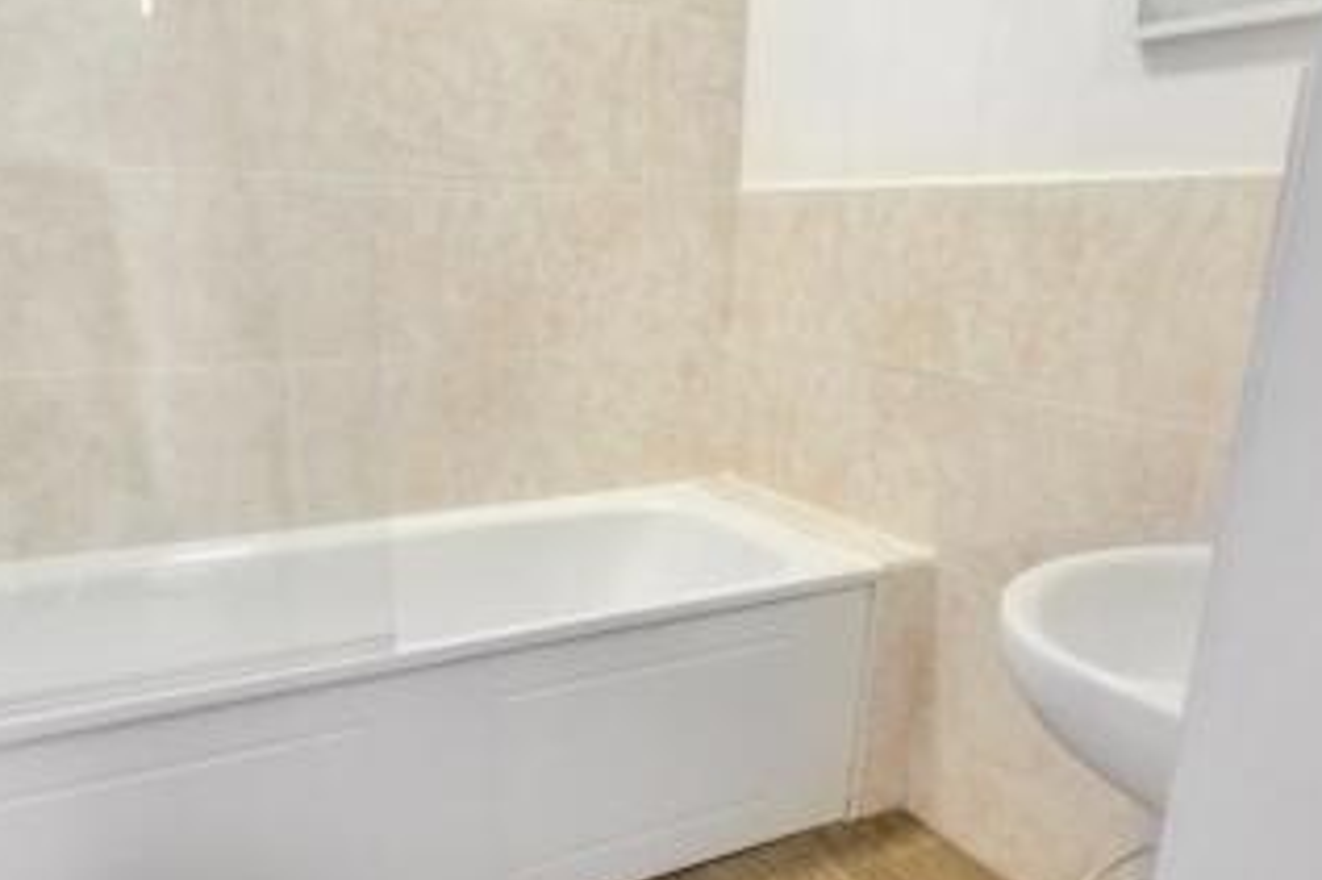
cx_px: 701
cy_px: 561
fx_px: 991
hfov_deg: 67.4
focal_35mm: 27
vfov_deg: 47.4
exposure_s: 1/6
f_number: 4.5
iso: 400
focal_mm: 12
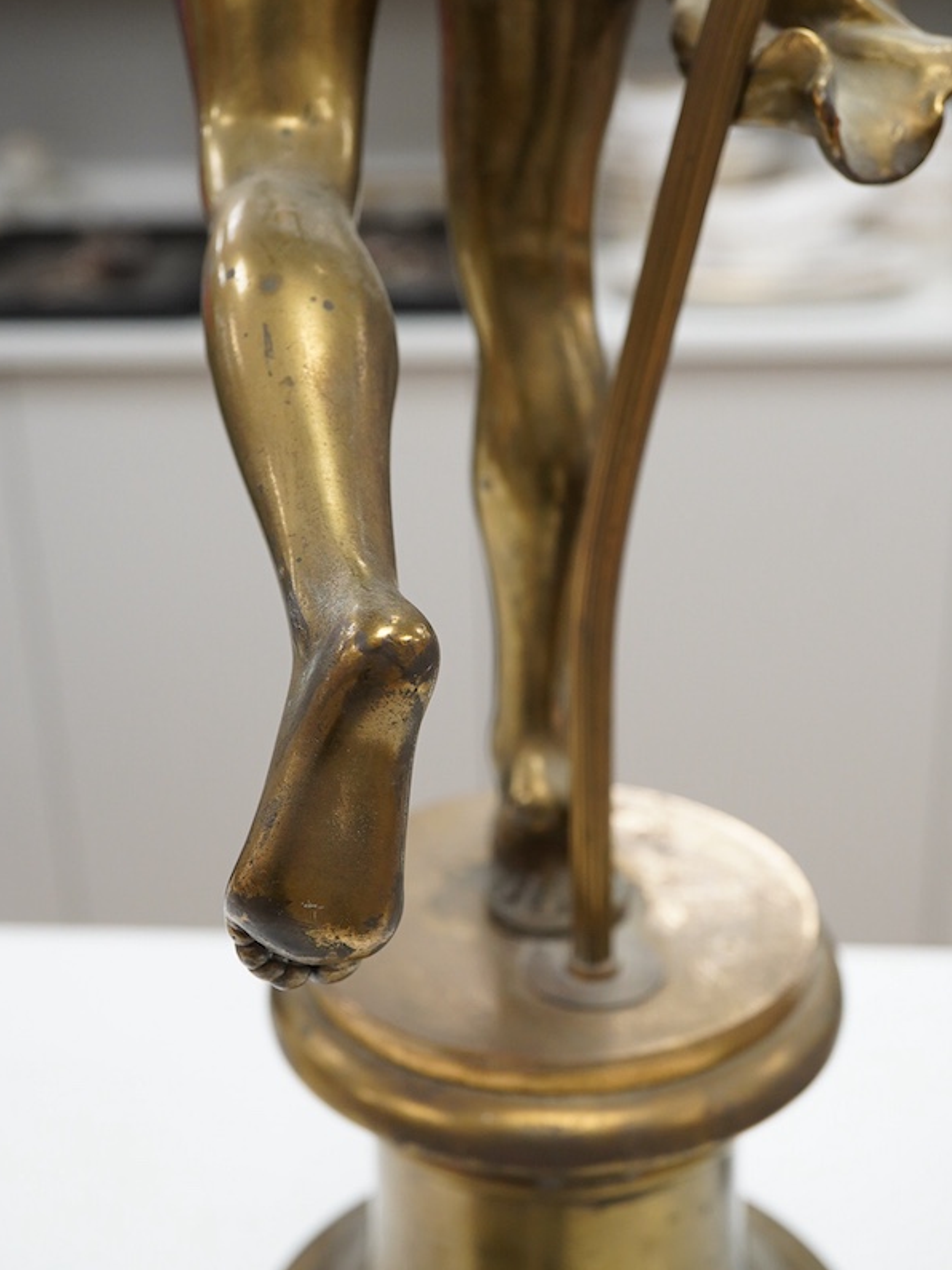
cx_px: 474
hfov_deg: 29.7
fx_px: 1797
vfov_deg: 38.9
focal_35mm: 49
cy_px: 660
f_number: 8
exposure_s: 1/125
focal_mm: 30
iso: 1250
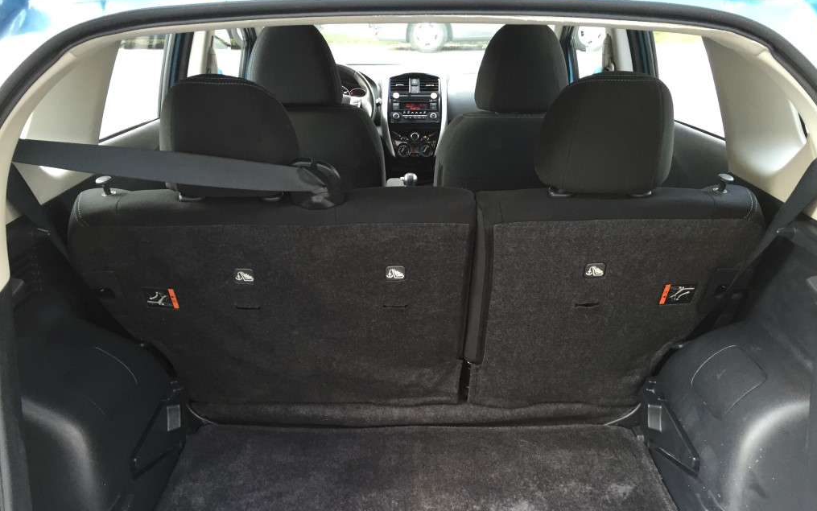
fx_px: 690
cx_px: 411
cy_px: 279
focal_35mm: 31
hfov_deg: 61.2
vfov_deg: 40.6
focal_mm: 4.15
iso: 40
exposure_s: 1/30
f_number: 2.2
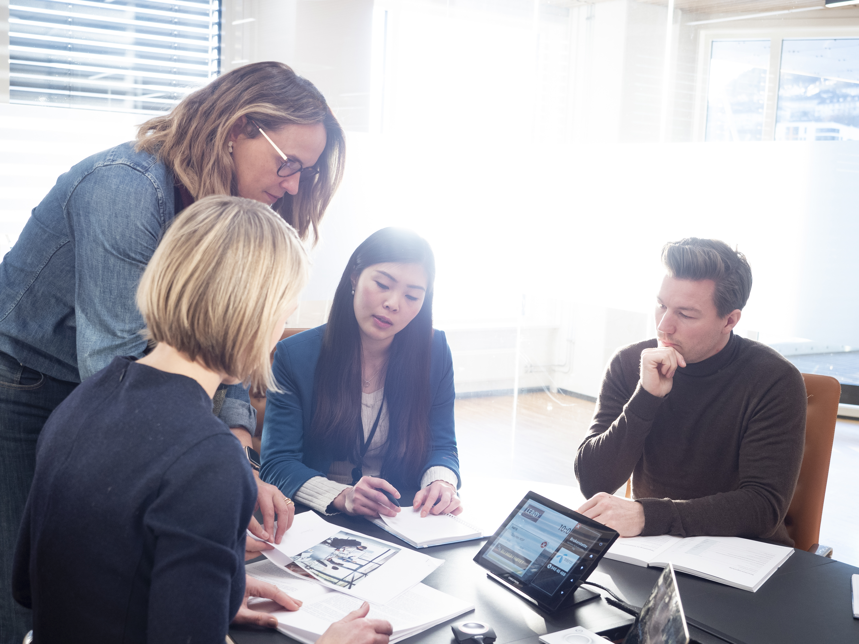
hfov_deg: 44.8
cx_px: 430
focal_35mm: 42
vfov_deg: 34.3
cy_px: 322
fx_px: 1042
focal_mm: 21
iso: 640
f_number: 3.2
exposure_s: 1/100
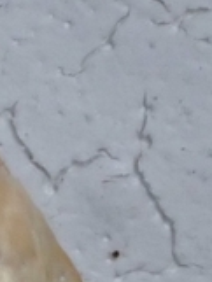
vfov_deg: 3.7
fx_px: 4379
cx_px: -138
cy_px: 520
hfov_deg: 2.8
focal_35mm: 537
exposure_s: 1/100
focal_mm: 18
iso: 250
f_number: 14
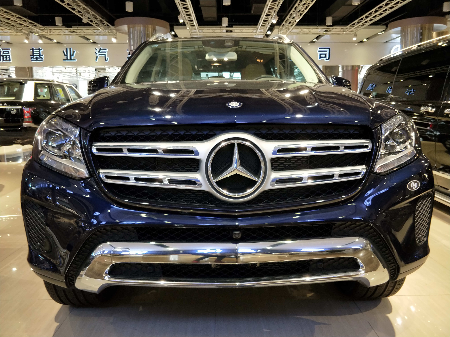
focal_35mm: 25
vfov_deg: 54.9
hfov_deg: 69.4
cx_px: 225
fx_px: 325
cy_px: 168
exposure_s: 1/33
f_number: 1.7
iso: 218
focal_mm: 4.27
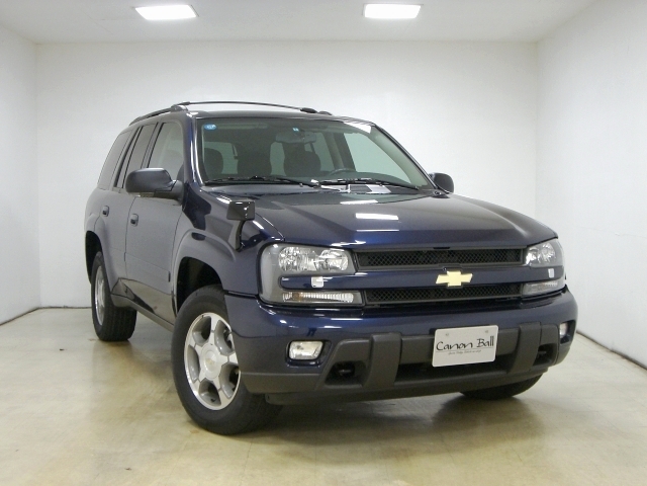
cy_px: 243
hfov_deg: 40.4
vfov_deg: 30.9
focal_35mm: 47
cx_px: 324
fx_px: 878
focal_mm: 7.6
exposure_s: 1/20
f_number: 3
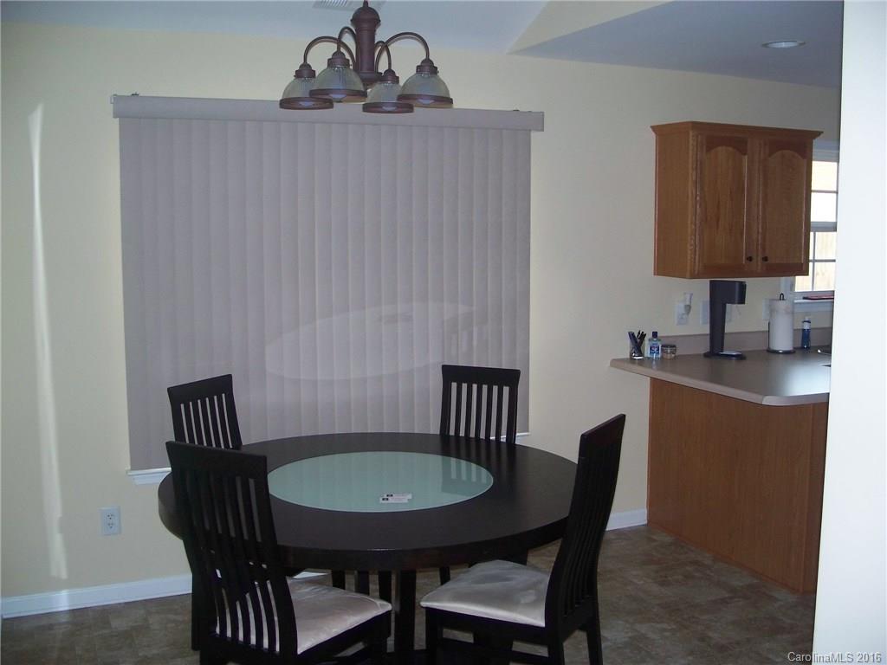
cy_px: 332
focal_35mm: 37
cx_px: 444
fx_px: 948
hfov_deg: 50.1
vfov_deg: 38.7
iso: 200
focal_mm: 7.8
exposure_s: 1/60
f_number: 2.8
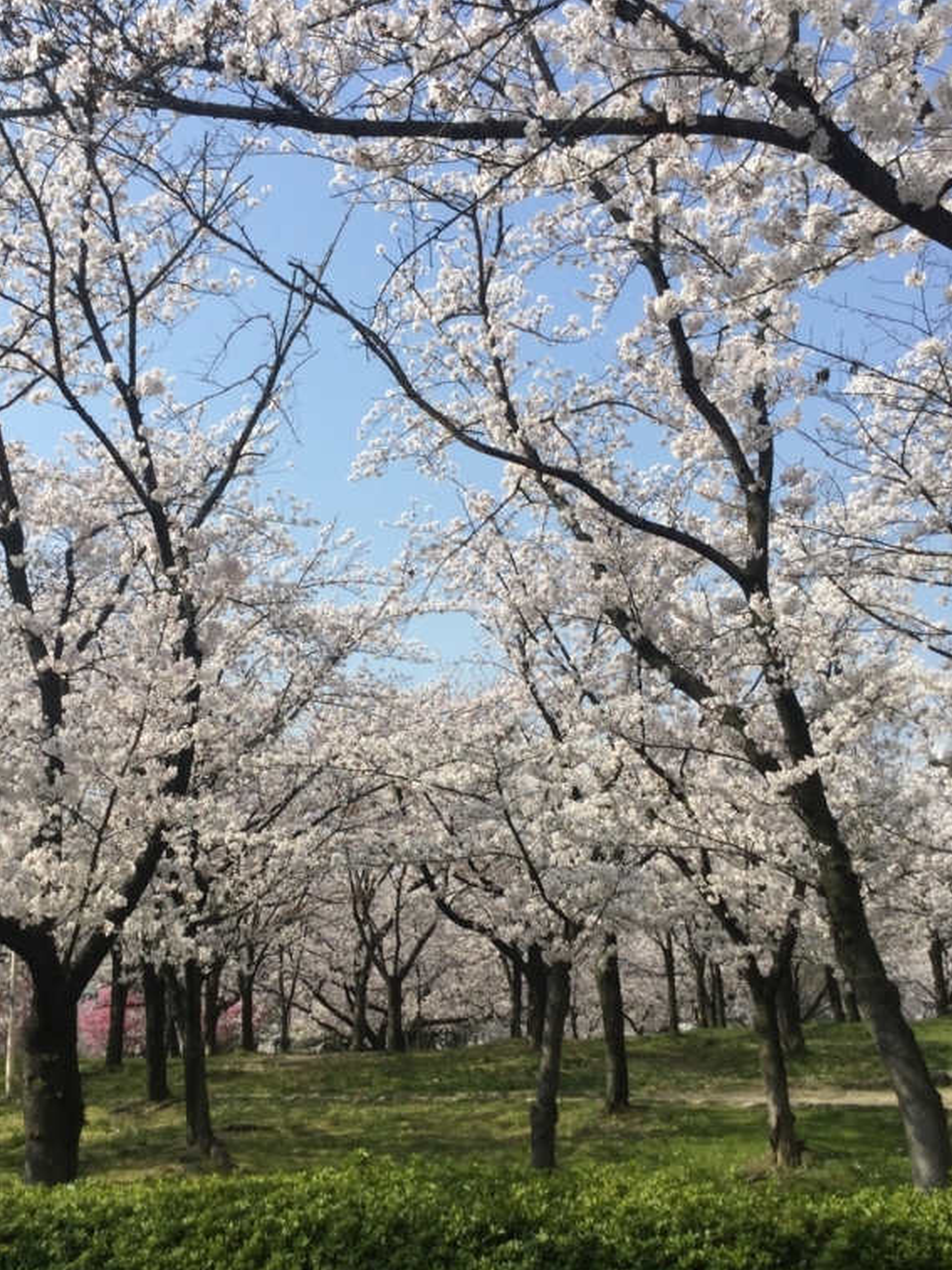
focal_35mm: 42
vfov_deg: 44.8
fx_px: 1540
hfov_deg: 34.2
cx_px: 374
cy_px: 642
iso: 25
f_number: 2.4
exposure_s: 1/1335
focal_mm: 3.3
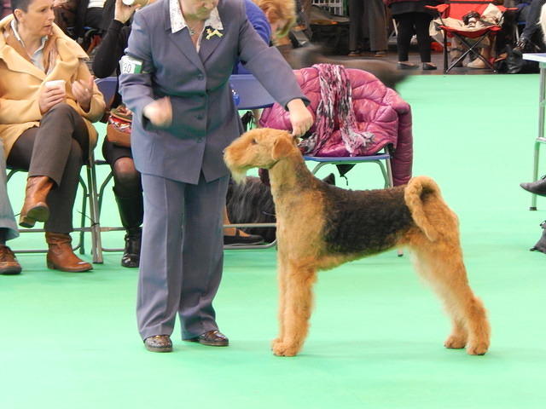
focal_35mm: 252
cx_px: 273
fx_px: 3975
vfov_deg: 5.9
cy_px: 204
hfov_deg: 7.9
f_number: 5.6
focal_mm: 44.9
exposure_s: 1/15
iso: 640
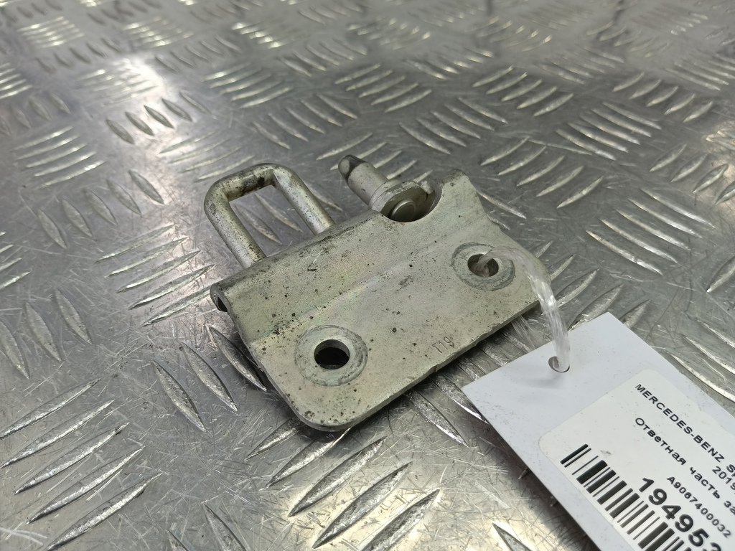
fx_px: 488
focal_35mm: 23
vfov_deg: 58.9
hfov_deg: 73.9
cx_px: 368
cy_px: 276
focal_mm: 4.11
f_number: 1.6
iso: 94
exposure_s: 1/50
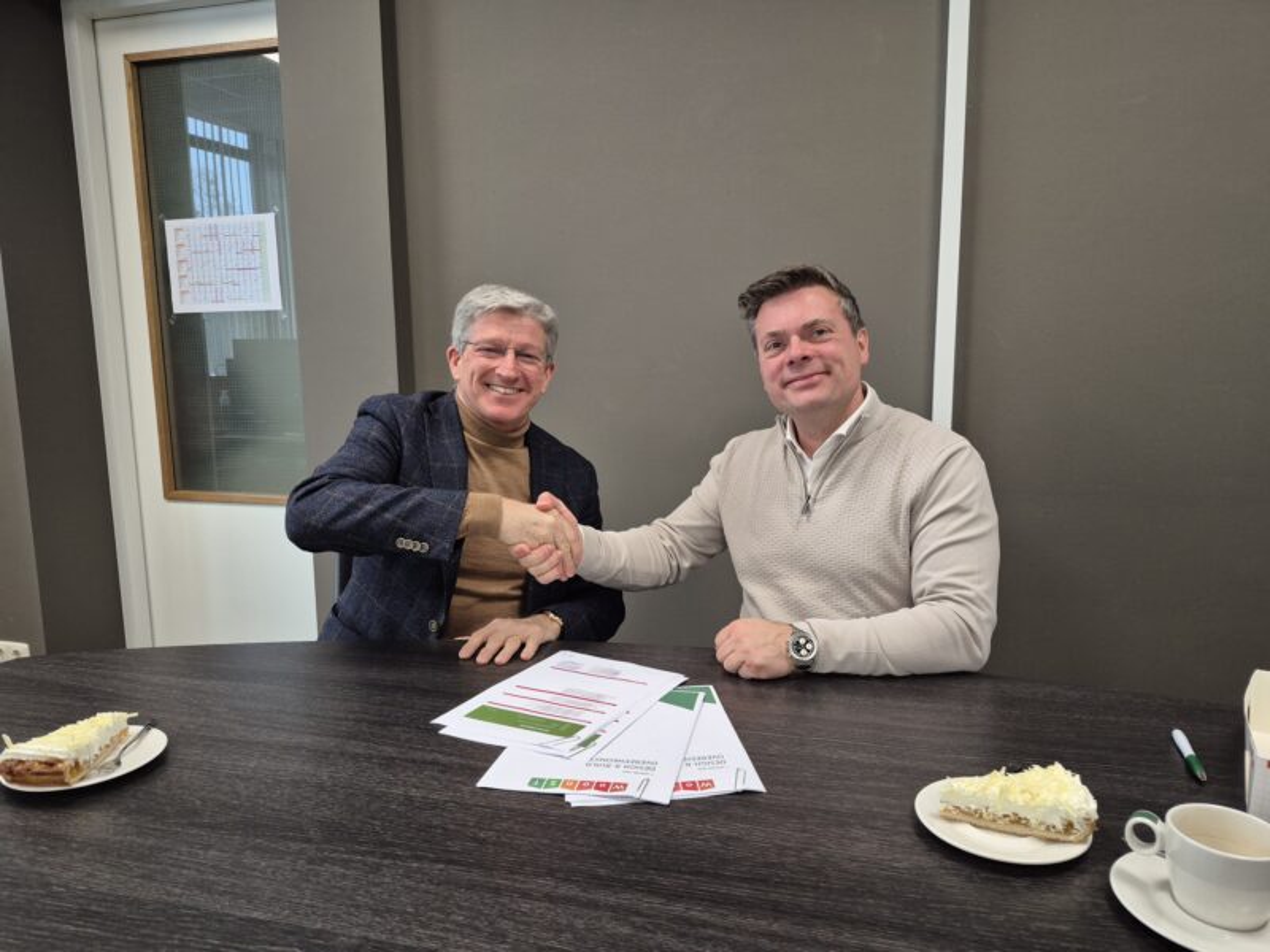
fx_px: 844
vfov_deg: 58.9
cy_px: 476
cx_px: 635
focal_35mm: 23
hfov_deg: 73.9
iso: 250
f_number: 1.8
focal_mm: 5.4
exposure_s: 1/100
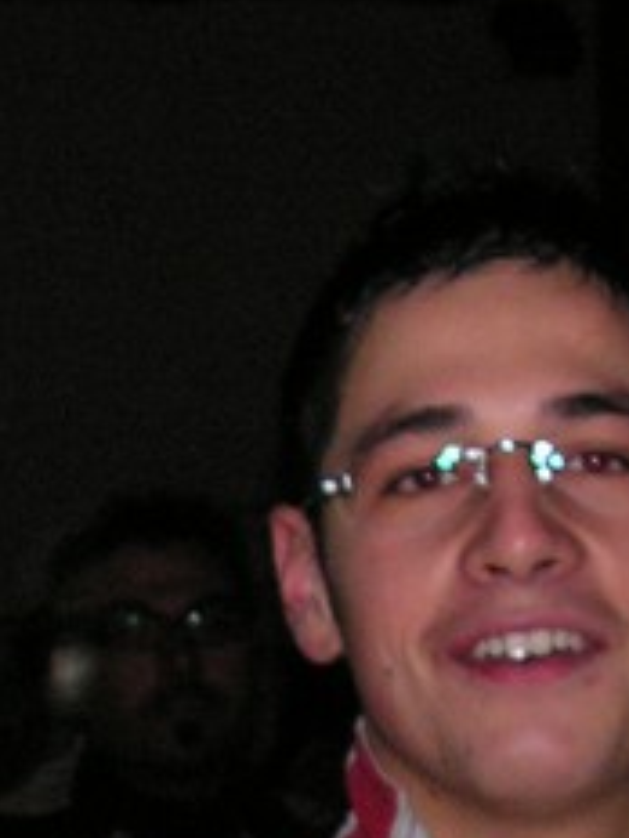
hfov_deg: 11.2
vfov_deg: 14.7
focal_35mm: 131
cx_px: -65
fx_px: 3174
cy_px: 932
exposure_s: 1/40
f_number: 3.2
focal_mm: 6.4
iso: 200
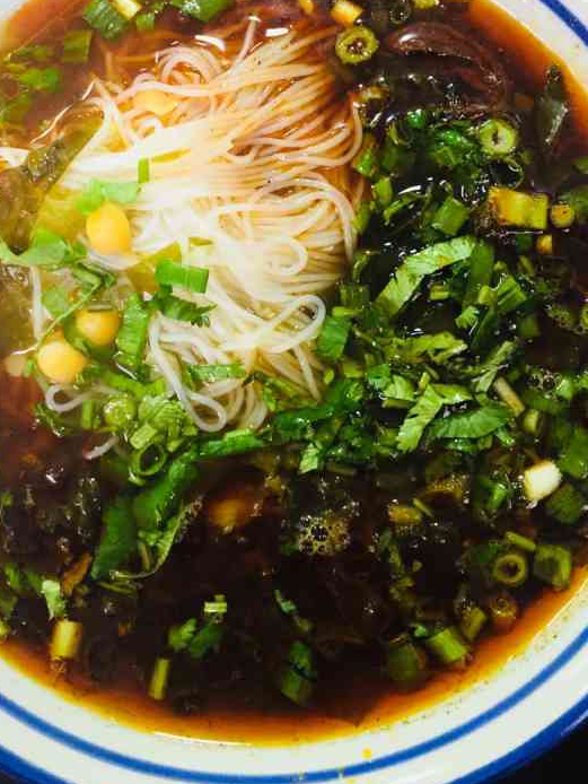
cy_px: 276
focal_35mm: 39
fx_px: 883
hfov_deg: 36.7
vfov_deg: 47.2
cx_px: 243
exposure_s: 1/33
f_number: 2.2
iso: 160
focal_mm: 4.15
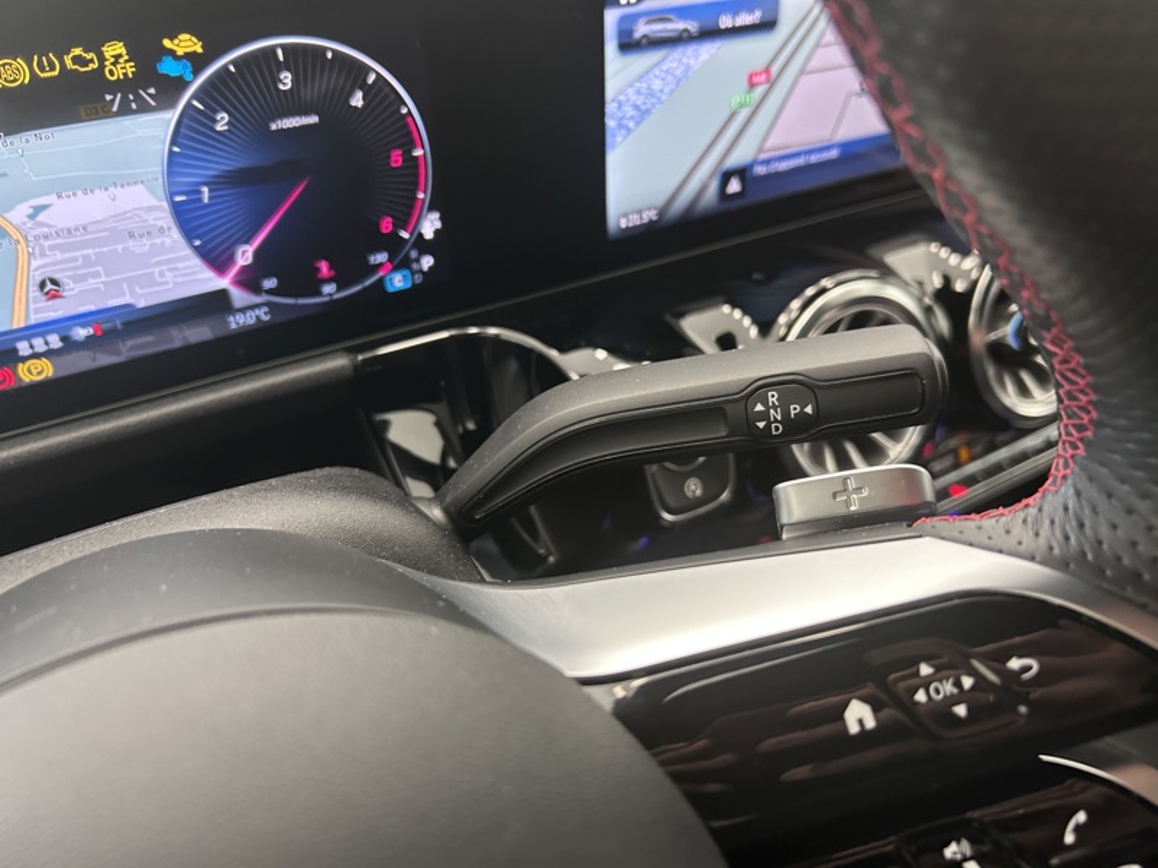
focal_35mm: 26
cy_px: 434
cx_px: 579
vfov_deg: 53.1
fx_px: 870
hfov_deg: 67.3
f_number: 1.5
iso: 200
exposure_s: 1/60
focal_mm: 5.7
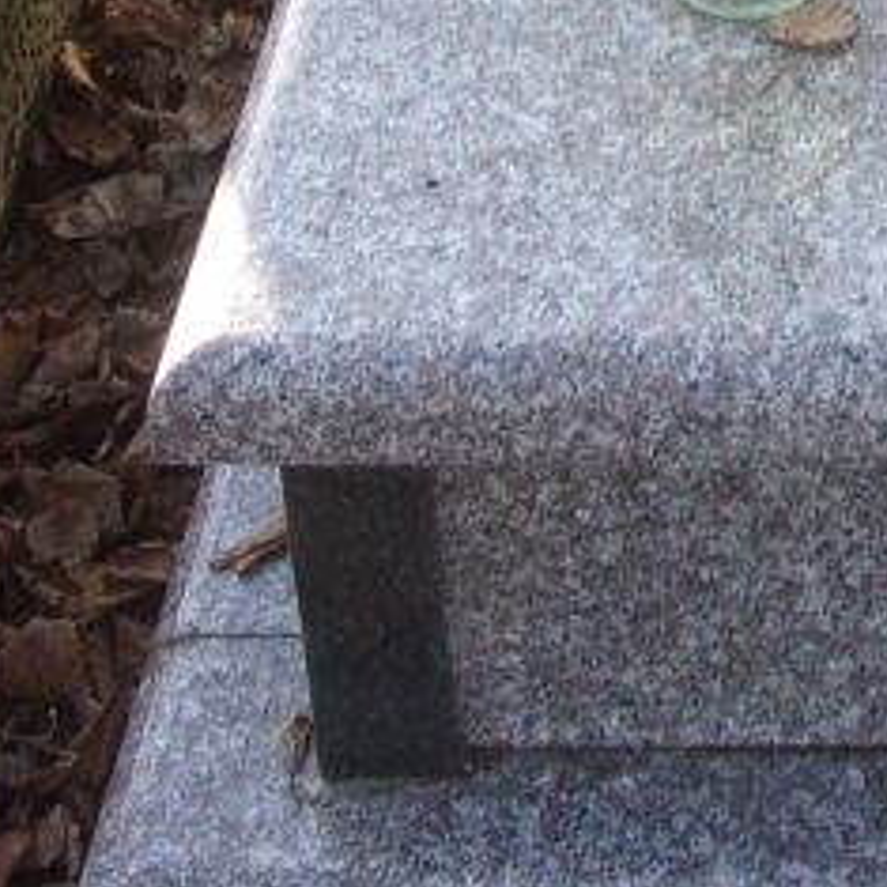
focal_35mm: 108
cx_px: 1219
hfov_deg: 15.2
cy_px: -434
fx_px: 3131
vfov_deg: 15.0
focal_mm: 5.1
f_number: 3.9
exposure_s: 1/70
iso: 80
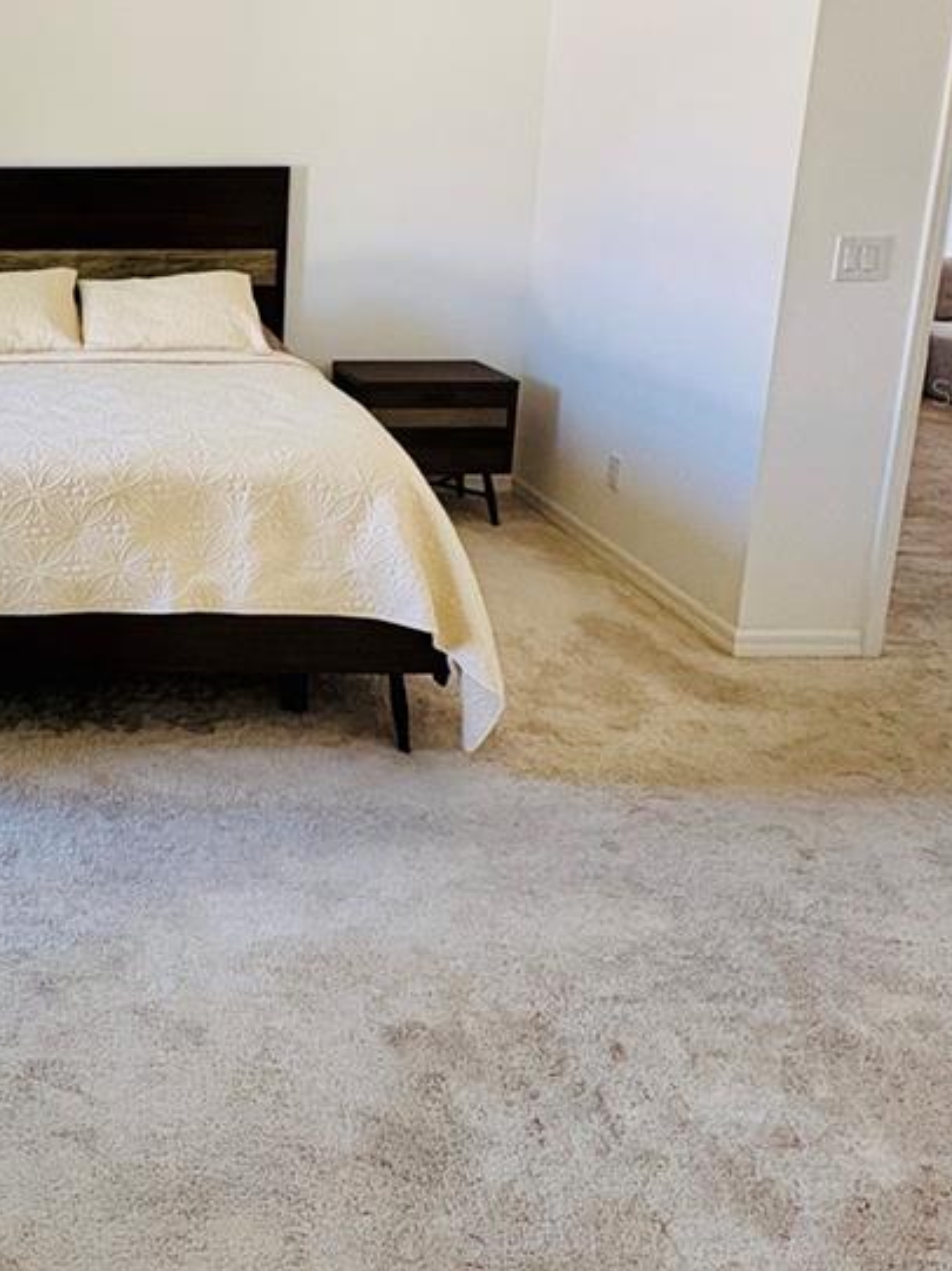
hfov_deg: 40.8
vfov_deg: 56.7
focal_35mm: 31
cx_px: 42
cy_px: 392
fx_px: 1138
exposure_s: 1/76
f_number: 2.2
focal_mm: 2.22
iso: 250
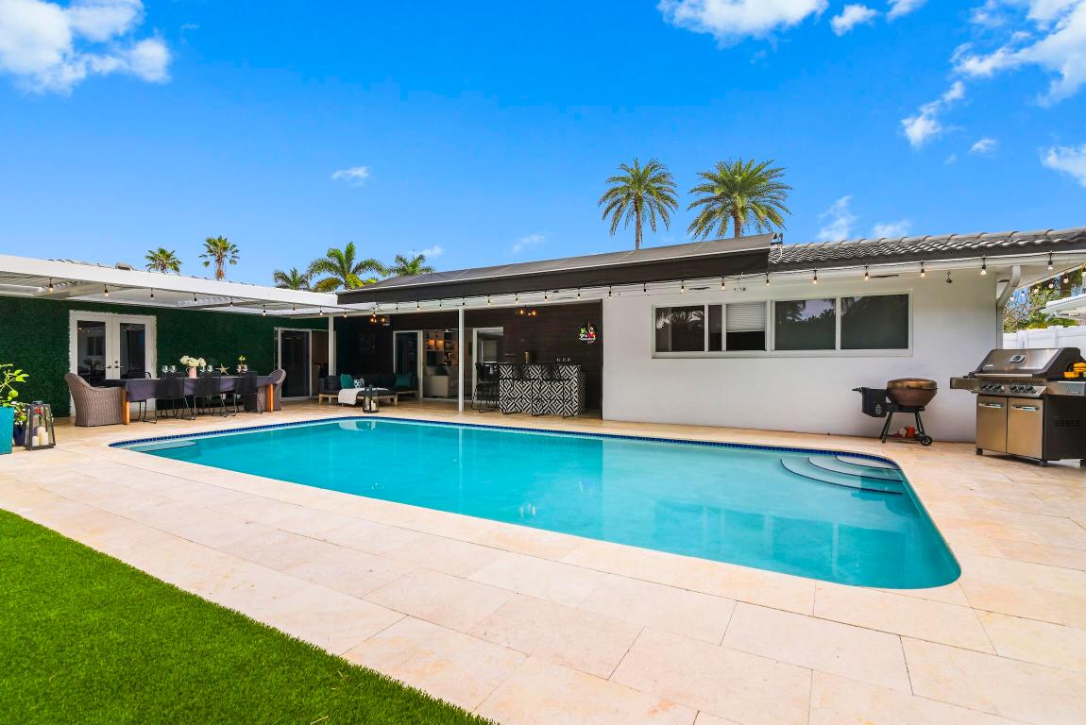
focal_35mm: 16
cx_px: 543
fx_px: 483
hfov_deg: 96.7
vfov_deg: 73.8
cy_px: 362
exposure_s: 1/125
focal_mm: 16
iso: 200
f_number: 8
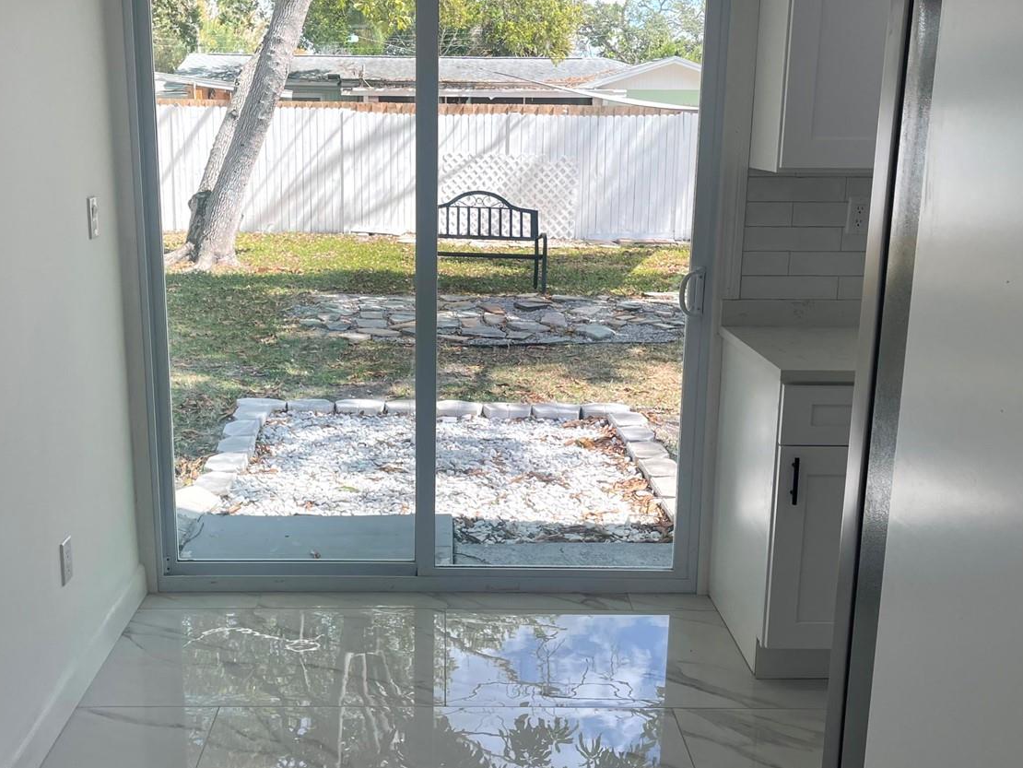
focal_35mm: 36
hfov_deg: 51.3
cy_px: 376
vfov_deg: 39.7
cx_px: 461
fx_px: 1064
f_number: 1.6
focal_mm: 5.1
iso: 32
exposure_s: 1/786
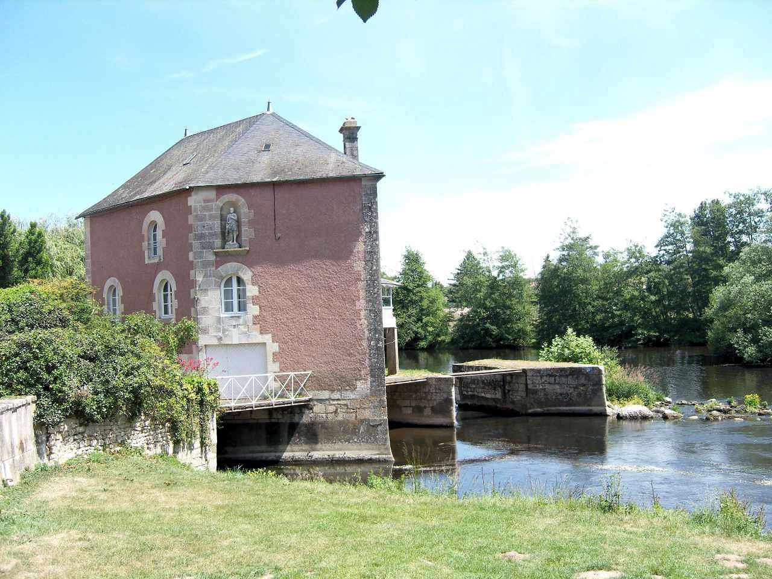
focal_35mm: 34
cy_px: 290
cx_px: 386
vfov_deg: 41.8
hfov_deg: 54.0
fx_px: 758
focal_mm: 7.3
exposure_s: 1/500
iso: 80
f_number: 2.8
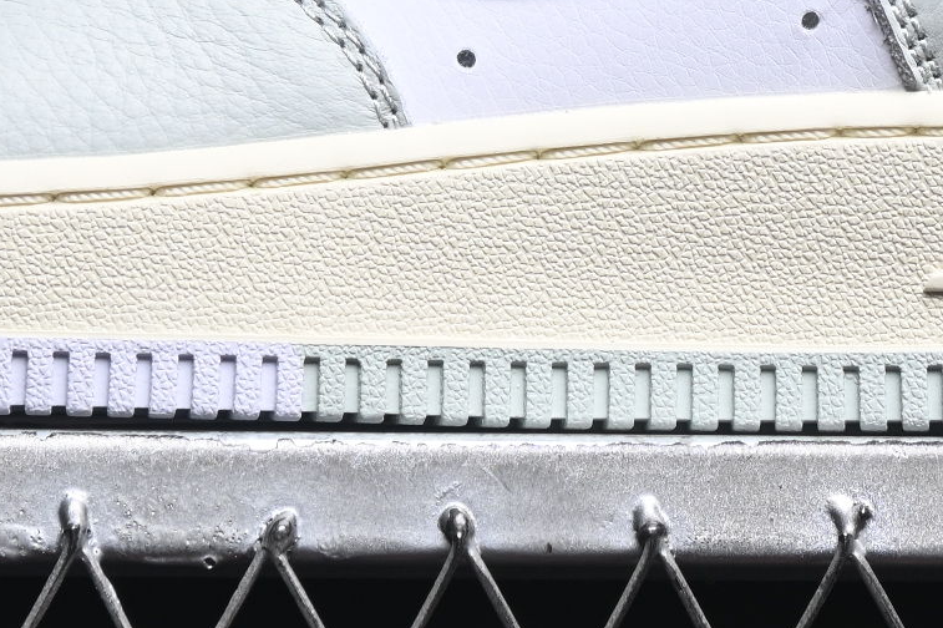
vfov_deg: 4.9
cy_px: -293
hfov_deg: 7.5
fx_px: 7226
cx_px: 406
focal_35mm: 276
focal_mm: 50
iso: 160
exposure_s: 1/60
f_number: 6.3
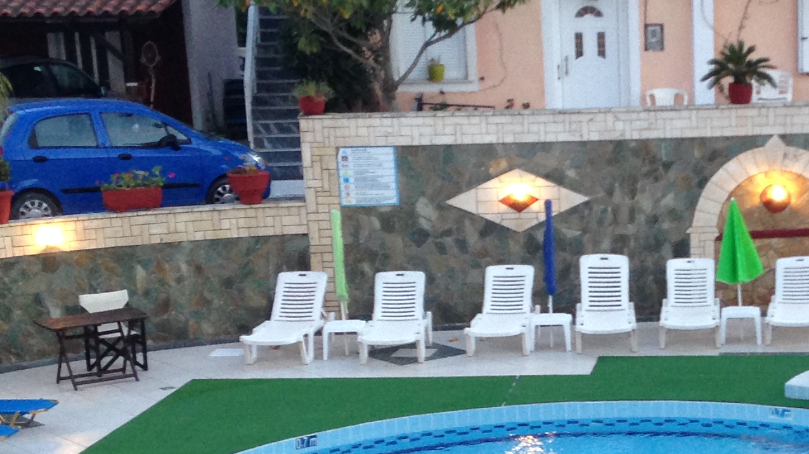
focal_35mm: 92
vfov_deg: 13.0
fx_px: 1973
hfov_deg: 22.7
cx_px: 689
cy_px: 439
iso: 100
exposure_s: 1/20
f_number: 2.4
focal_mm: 4.12
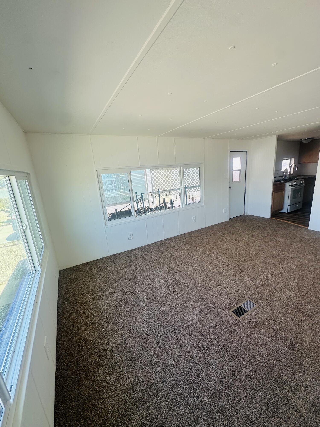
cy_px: 214
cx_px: 160
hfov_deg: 85.7
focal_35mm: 14
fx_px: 173
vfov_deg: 102.1
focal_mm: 2.22
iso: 40
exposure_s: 1/99
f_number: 2.2
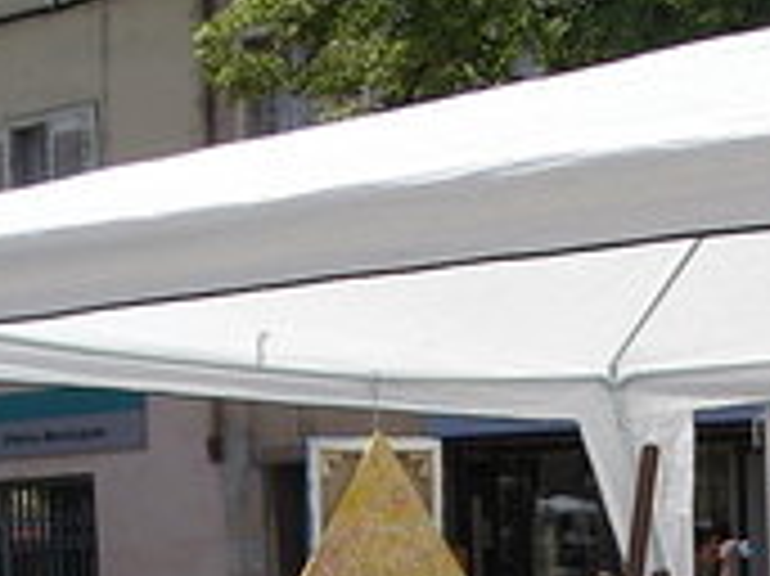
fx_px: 2223
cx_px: 626
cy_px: 709
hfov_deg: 19.4
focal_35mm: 100
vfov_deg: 14.3
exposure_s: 1/500
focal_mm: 5.8
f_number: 4.8
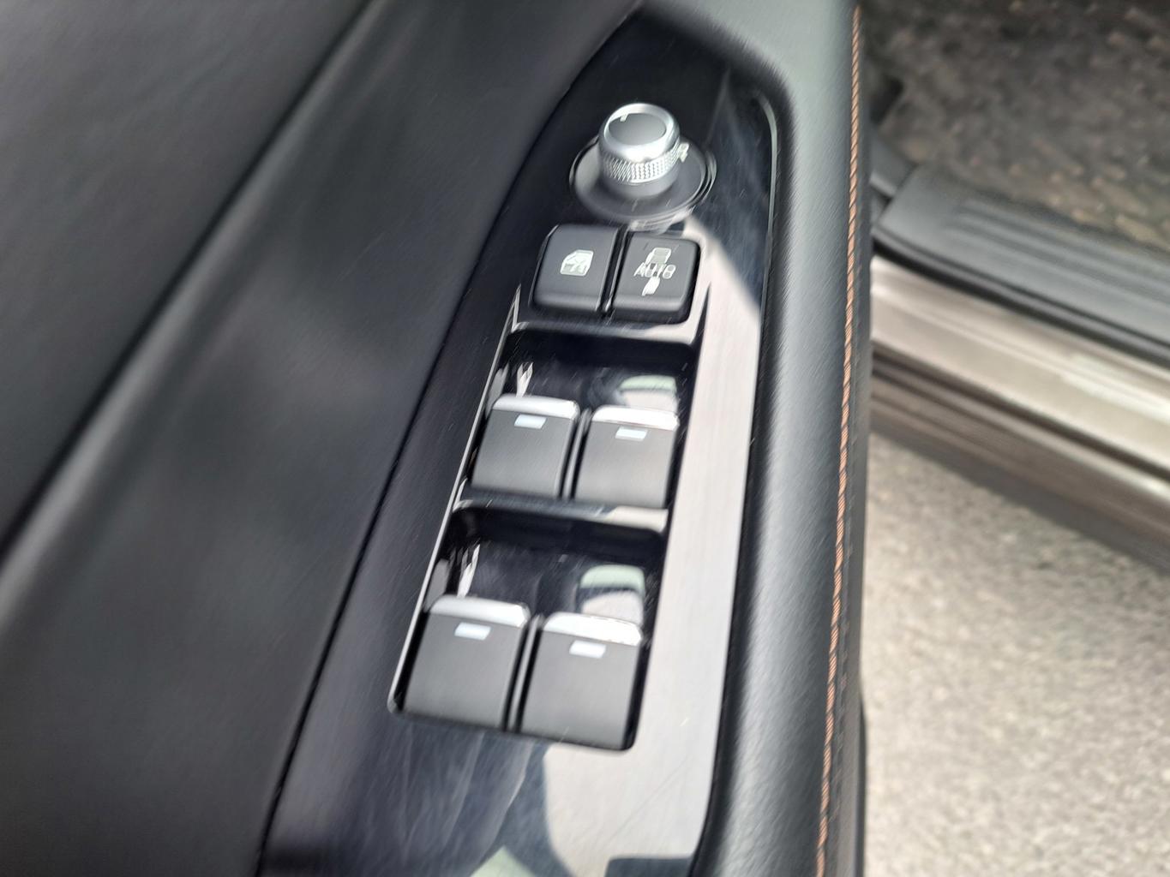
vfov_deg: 56.8
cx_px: 585
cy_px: 438
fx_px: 811
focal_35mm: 24
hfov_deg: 71.6
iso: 50
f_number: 1.8
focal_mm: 5.23
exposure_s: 1/50
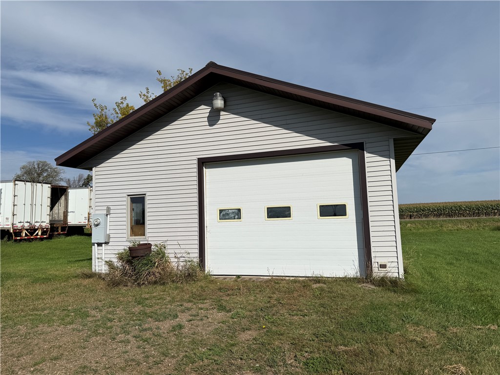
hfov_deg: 71.6
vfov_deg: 56.8
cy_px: 188
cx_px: 250
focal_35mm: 24
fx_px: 347
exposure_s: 1/14286
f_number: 1.78
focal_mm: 6.76
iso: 80
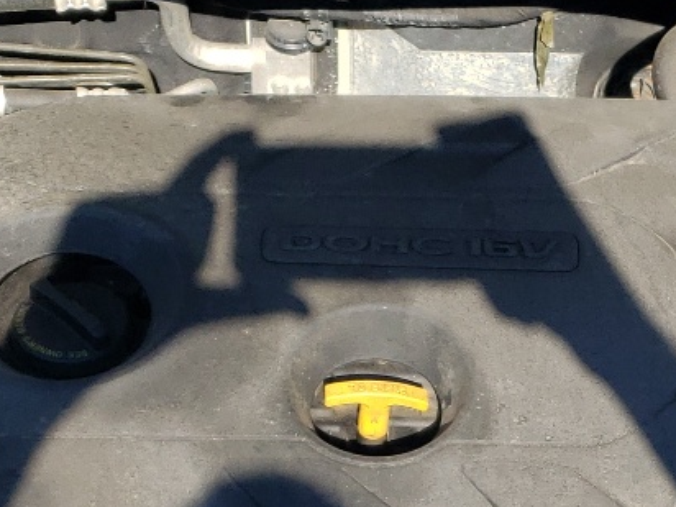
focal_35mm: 101
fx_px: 1972
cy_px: 691
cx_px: 528
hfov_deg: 19.3
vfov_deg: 14.0
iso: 50
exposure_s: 1/2000
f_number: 1.5
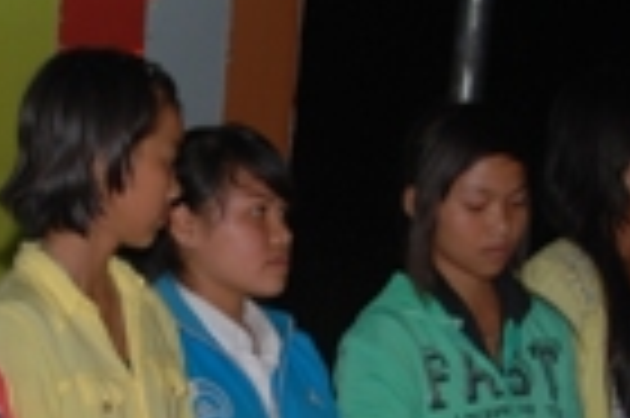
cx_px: 171
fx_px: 2884
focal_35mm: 165
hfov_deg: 12.4
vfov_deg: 8.3
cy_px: 360
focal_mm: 24
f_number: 4
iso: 100
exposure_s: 1/60
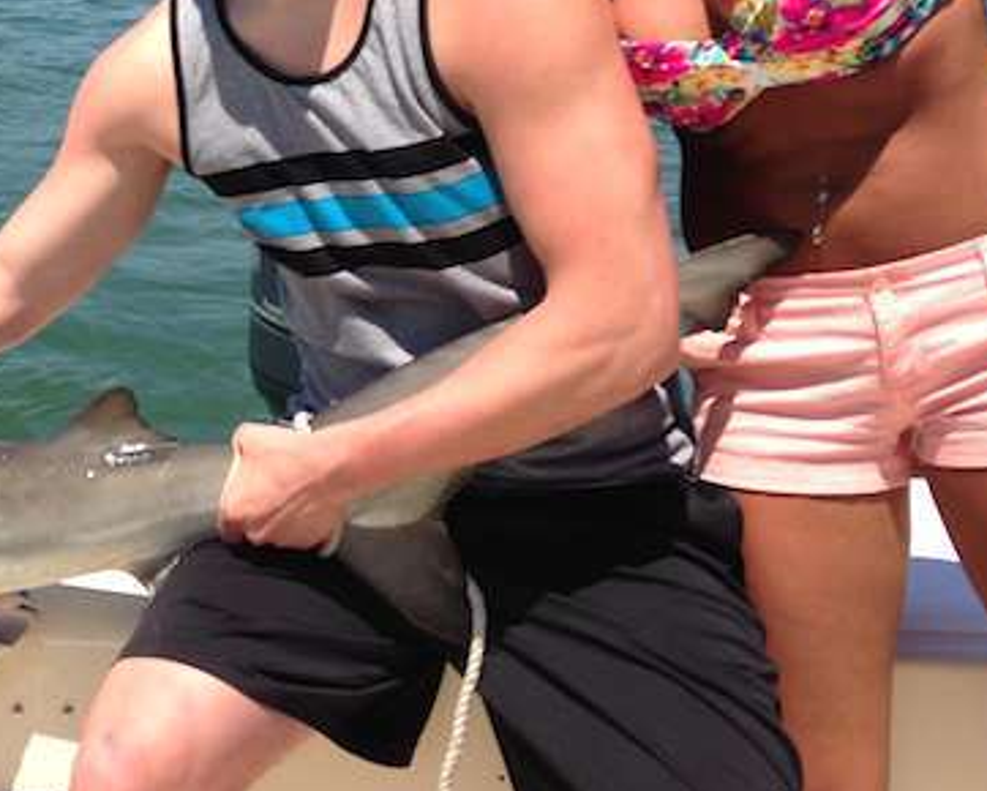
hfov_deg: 28.1
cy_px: 188
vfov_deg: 23.6
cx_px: 46
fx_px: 1871
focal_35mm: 64
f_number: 2.4
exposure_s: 1/1595
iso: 50
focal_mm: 4.12
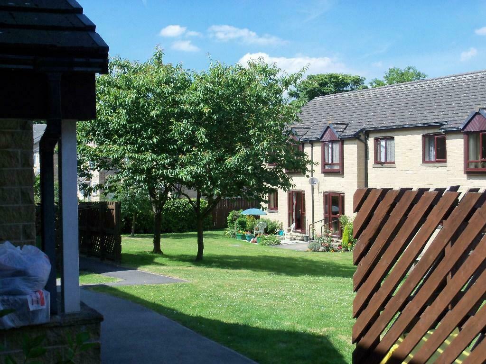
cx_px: 243
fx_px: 730
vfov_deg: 28.0
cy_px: 182
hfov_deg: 36.8
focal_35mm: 52
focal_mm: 9.3
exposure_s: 1/640
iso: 80
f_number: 3.3
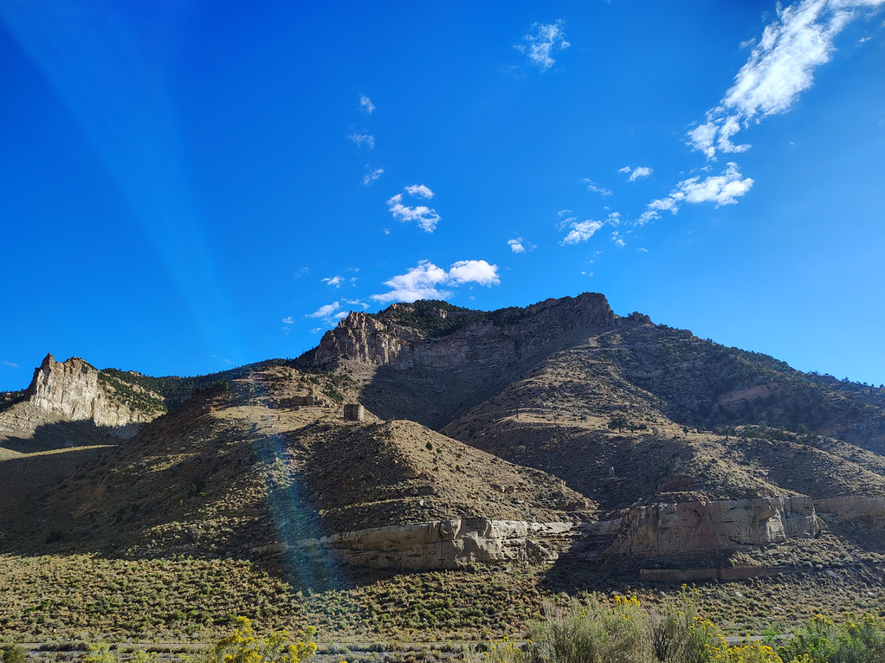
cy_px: 337
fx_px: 639
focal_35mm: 25
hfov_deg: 69.4
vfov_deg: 54.9
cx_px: 437
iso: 100
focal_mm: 5.56
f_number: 1.8
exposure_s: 1/962
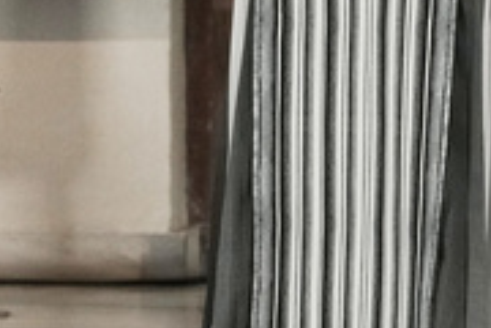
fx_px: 5428
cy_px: -354
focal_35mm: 398
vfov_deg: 3.4
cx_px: -396
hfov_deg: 5.1
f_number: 5.6
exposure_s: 1/200
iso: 2500
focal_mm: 70
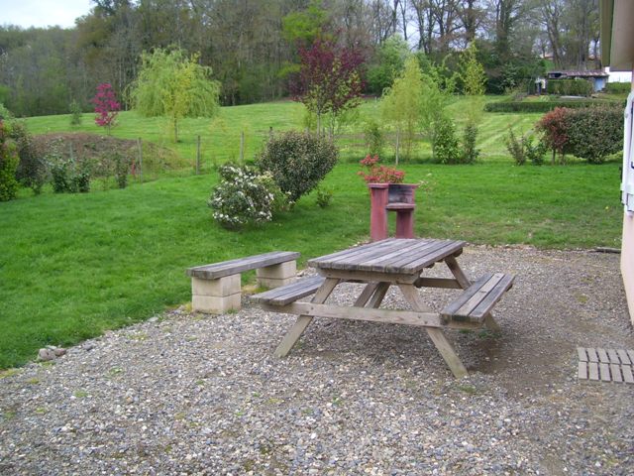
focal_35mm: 37
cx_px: 317
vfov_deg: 38.7
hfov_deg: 50.1
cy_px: 238
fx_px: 678
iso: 80
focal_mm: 6
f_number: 2.7
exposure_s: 1/250
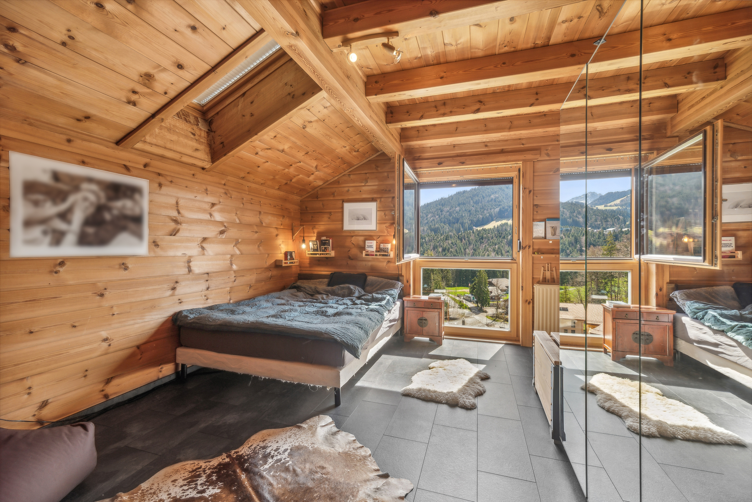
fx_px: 313
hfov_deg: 100.4
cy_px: 251
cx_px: 376
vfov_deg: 77.4
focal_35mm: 15
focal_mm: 15
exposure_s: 1/30
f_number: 9.5
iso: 100
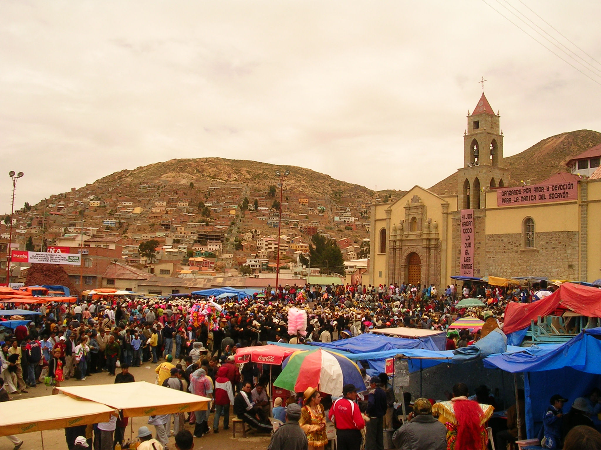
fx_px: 660
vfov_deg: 37.7
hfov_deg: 49.0
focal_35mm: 38
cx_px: 300
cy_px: 225
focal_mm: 5.8
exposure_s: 1/478
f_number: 5.6
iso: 50
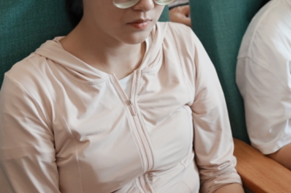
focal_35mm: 86
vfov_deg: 15.4
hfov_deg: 23.1
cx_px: 255
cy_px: -26
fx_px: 695
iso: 160
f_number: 2.8
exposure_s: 1/160
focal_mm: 24
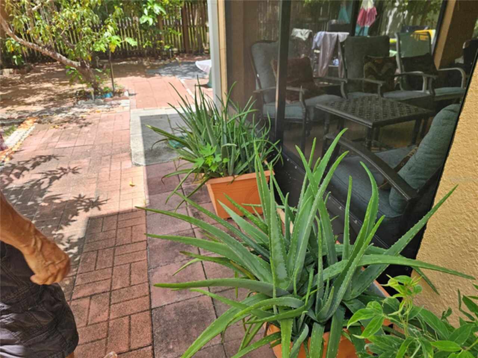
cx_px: 239
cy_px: 179
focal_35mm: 23
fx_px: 318
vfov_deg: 58.9
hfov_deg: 73.9
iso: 16
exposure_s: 1/180
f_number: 1.7
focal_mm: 6.3
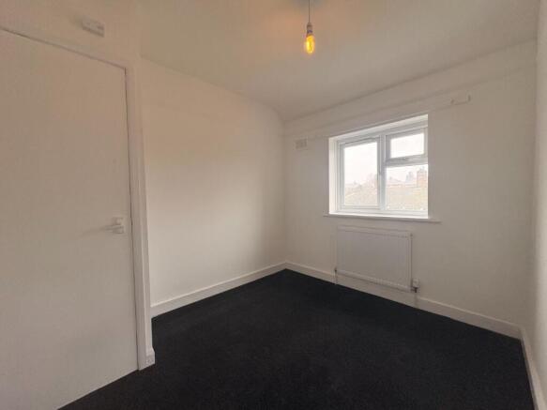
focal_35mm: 14
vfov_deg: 85.7
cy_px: 205
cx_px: 274
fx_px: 221
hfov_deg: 102.1
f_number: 2.2
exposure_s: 1/100
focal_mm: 2.22
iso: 320
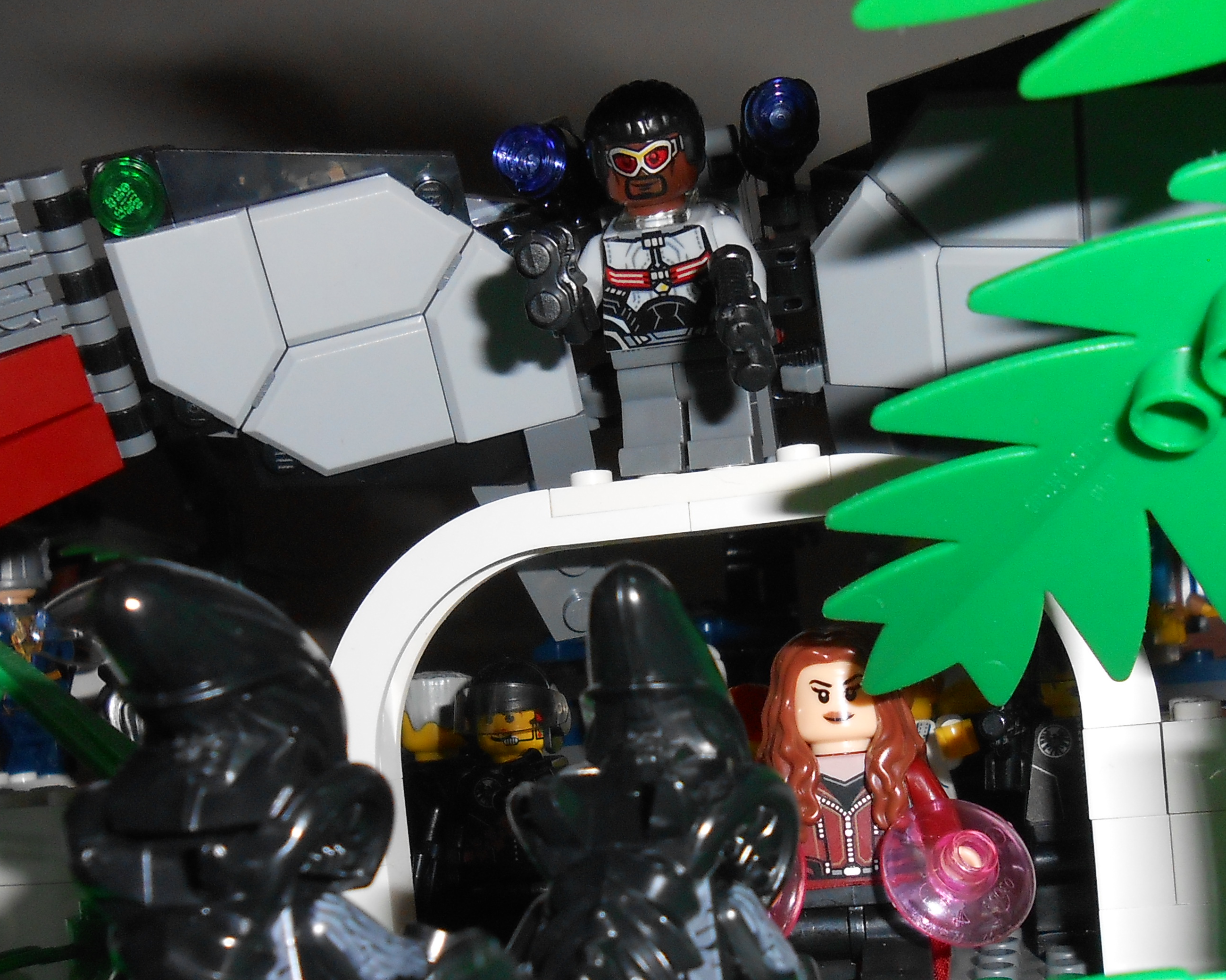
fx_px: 1633
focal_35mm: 45
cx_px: 658
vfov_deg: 32.9
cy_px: 723
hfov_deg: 41.1
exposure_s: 1/25
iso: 200
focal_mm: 4.6
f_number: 11.5
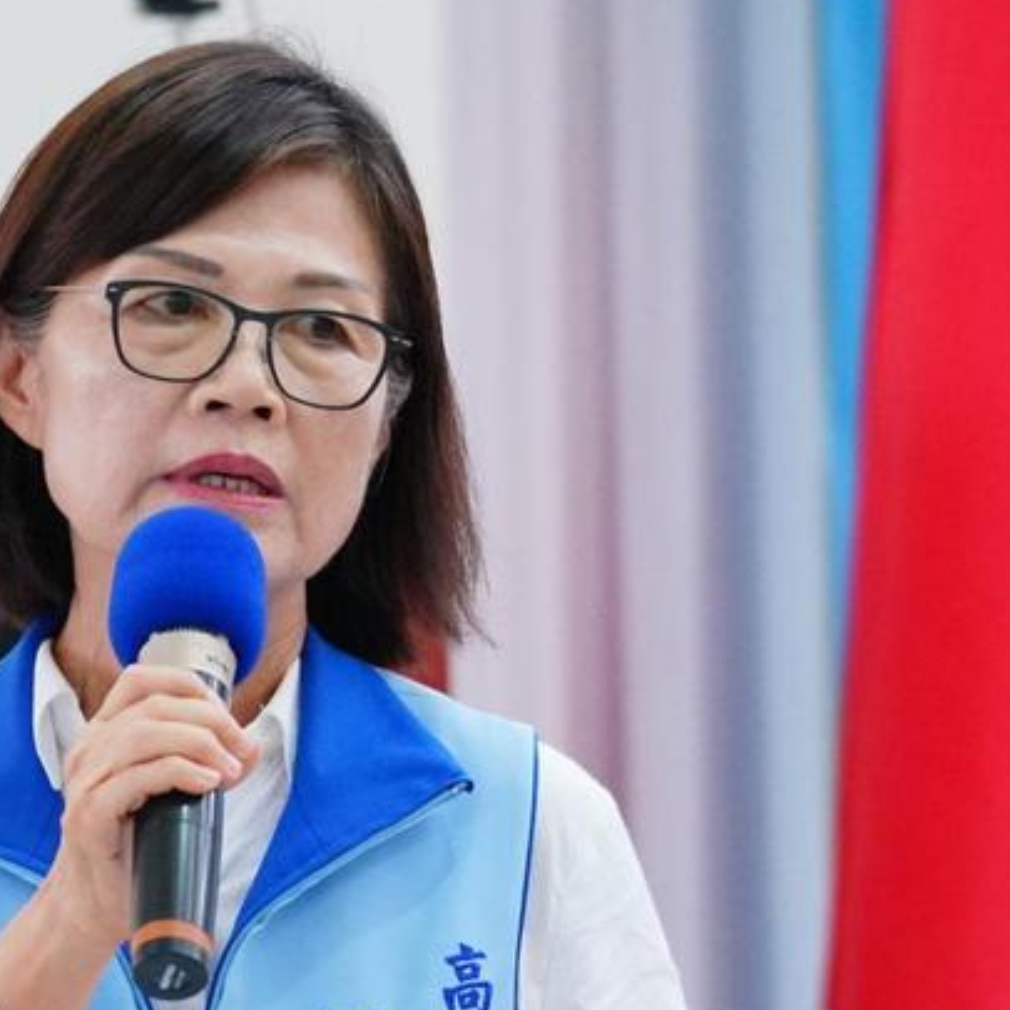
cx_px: 408
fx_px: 23734
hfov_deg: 2.4
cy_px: 881
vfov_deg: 2.4
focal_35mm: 719
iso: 3200
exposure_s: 1/250
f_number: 4
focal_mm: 191
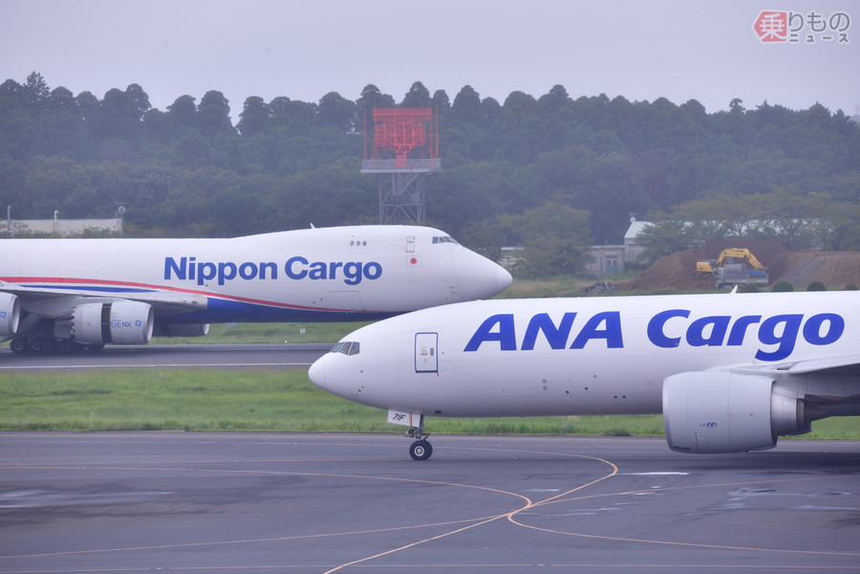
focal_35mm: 300
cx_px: 430
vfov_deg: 4.6
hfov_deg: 6.9
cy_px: 287
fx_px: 7166
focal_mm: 300
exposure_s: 1/1000
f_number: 7.1
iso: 640
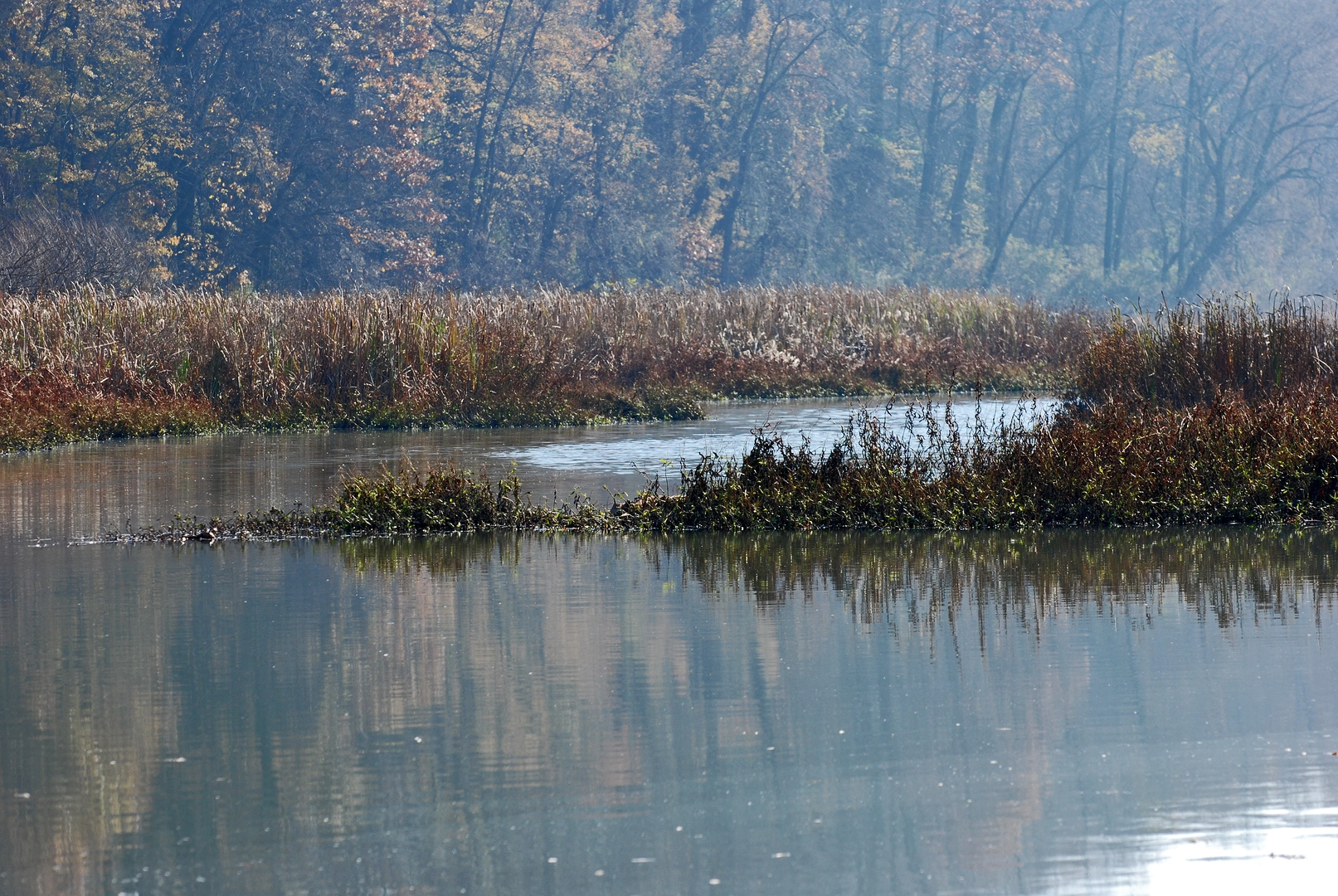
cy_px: 448
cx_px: 669
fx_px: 6810
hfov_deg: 11.2
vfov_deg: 7.5
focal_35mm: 183
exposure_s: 1/400
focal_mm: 122
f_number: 7.1
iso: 200
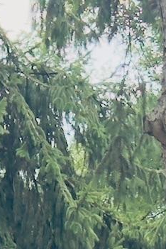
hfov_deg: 4.6
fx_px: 2013
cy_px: 544
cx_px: -221
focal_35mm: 291
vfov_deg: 6.8
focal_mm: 6.76
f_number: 1.78
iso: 64
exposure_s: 1/474
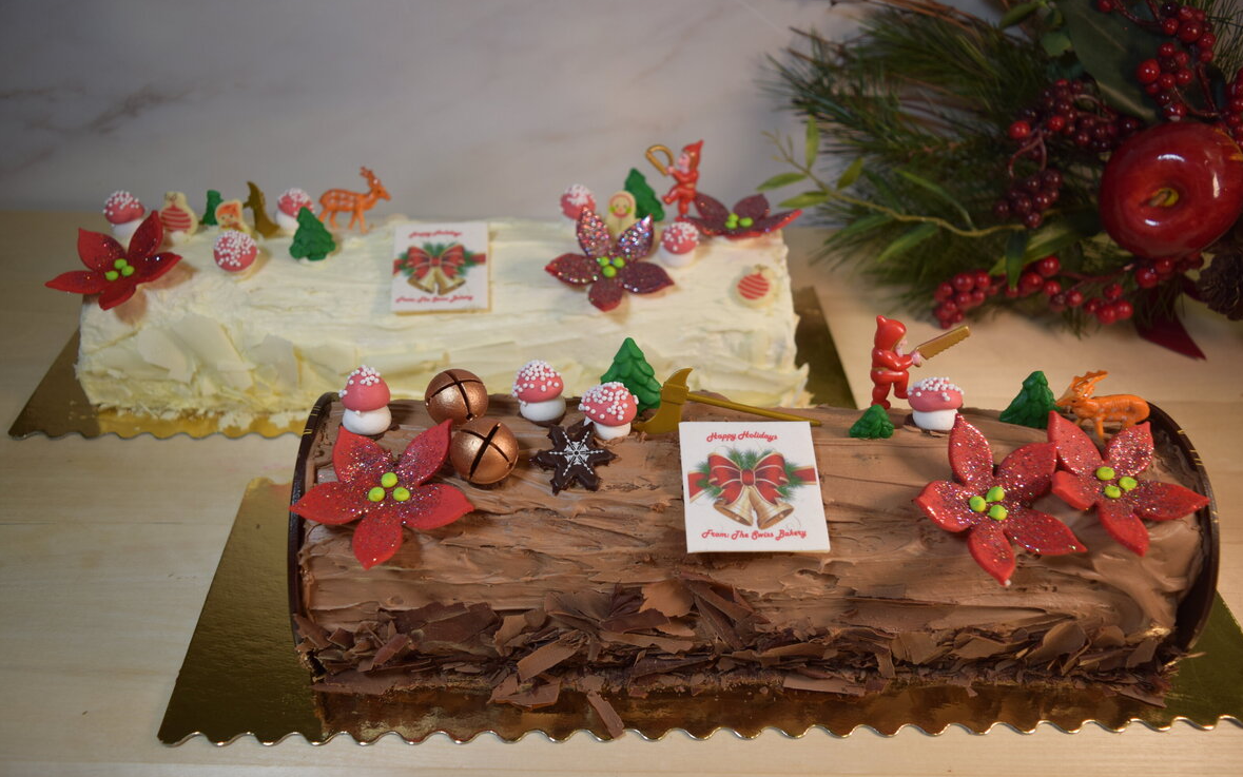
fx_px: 949
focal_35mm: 28
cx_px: 614
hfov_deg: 66.5
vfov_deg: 44.5
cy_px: 399
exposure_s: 1/200
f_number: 3.5
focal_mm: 18
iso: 200
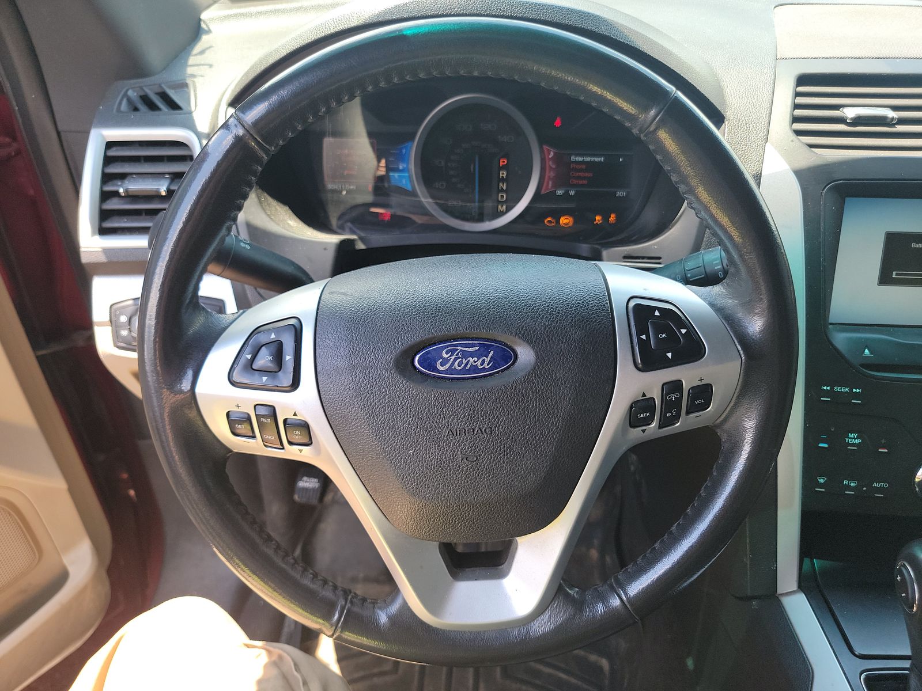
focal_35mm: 24
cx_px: 461
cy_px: 346
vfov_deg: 56.8
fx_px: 639
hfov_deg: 71.6
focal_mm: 6.7
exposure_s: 1/119
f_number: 1.8
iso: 83
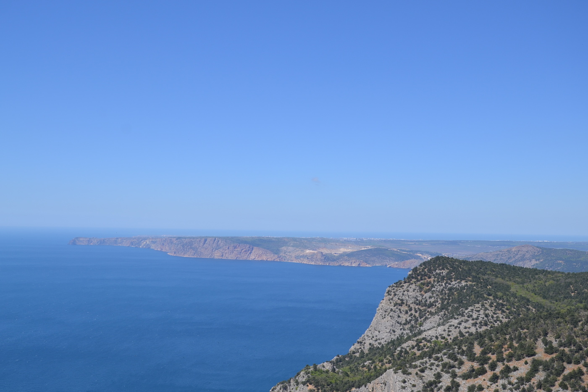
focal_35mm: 39
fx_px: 637
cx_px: 294
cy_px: 196
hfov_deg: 49.6
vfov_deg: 34.2
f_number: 9
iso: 100
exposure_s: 1/320
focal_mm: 26
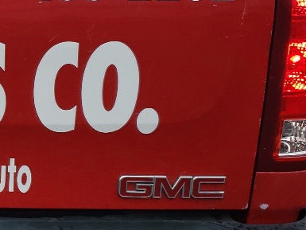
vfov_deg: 13.7
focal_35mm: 108
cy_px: 101
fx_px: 955
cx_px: -157
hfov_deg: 16.5
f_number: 1.5
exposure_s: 1/132
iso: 50
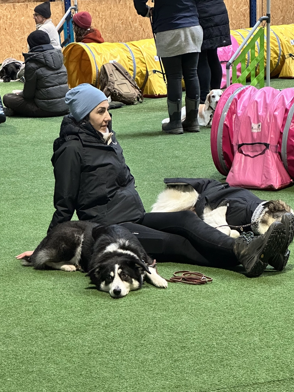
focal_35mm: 107
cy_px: 268
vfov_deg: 18.3
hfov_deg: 13.8
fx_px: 1211
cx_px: 122
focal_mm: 9
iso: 500
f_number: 2.8
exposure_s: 1/50
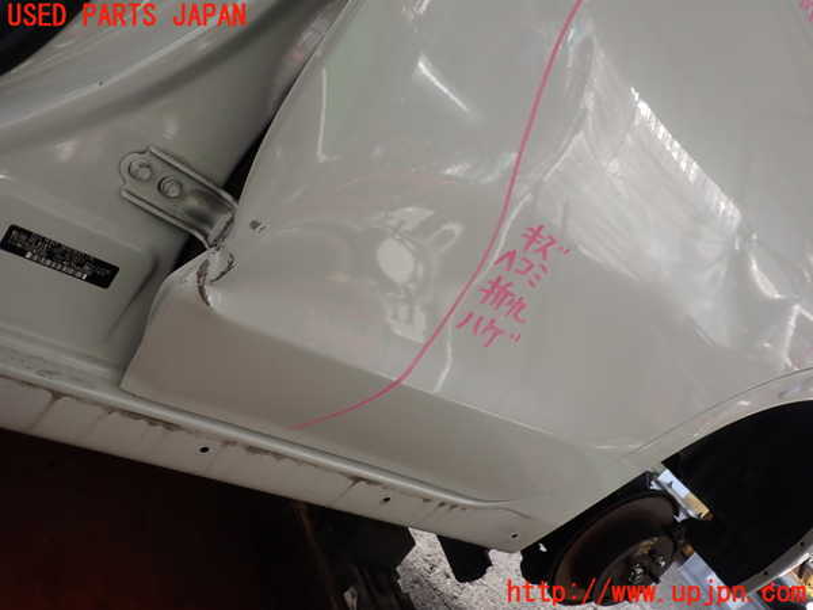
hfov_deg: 60.0
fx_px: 705
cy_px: 305
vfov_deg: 46.8
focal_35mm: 30
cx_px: 406
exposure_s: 1/100
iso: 100
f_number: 2.3
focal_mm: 5.4
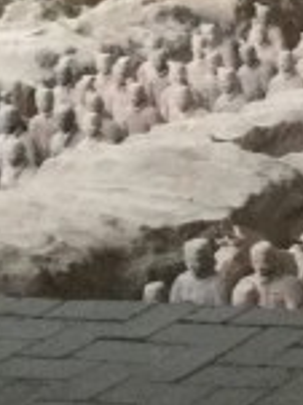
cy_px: 164
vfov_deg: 12.1
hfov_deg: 7.5
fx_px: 1917
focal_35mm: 164
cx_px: 1008
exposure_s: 1/17
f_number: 2.4
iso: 200
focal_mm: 3.3
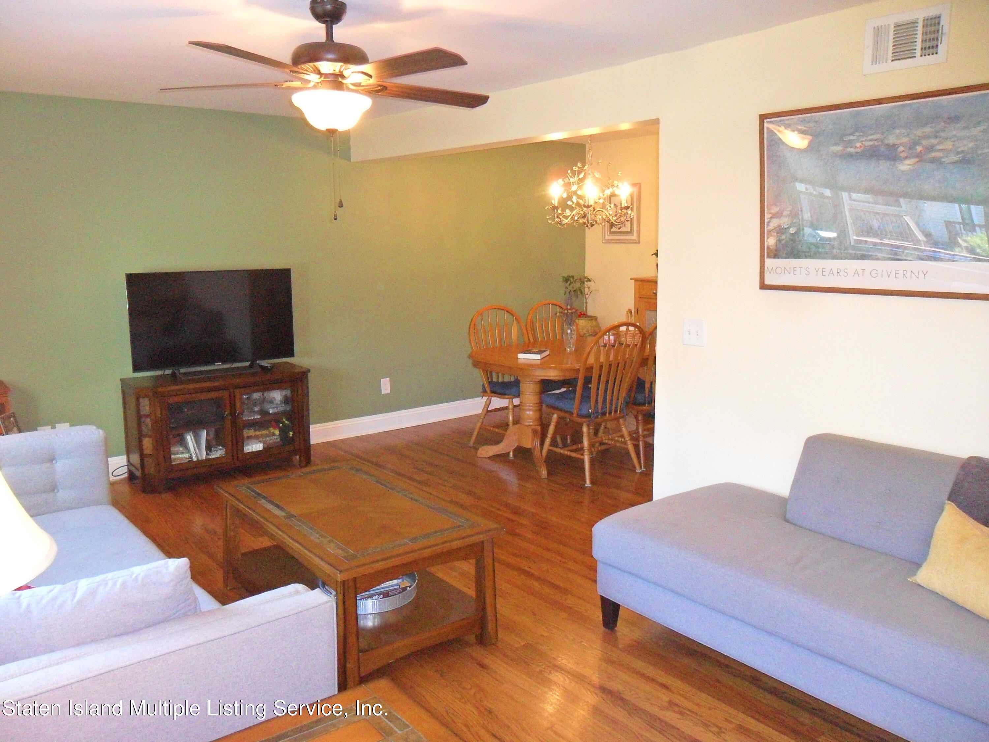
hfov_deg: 65.3
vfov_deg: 51.4
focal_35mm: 27
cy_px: 371
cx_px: 494
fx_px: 771
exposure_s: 1/30
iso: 320
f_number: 3.5
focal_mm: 4.9
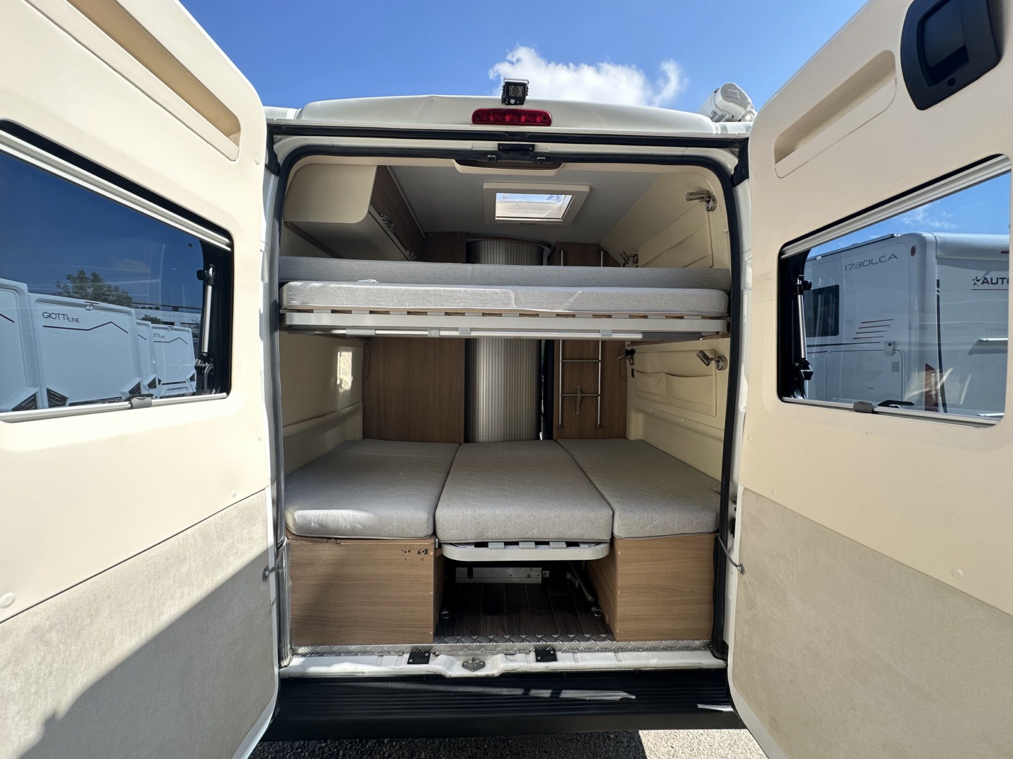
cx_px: 506
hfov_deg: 102.1
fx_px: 410
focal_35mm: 14
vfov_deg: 85.7
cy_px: 380
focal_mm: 2.22
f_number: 2.2
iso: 40
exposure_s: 1/412
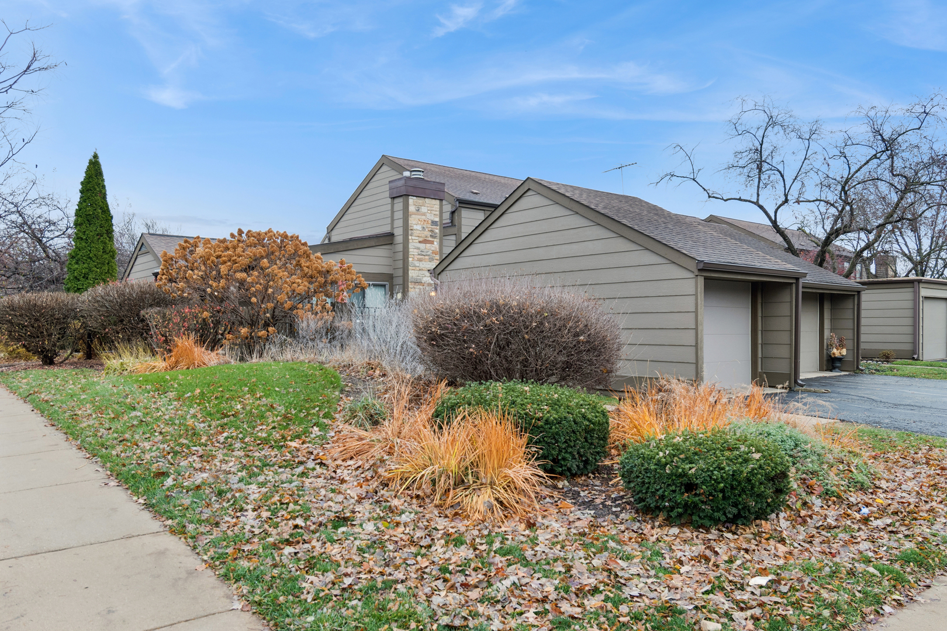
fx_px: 631
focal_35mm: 24
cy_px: 316
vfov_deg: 53.1
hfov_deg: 73.7
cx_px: 474
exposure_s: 1/80
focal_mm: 16
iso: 320
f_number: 8
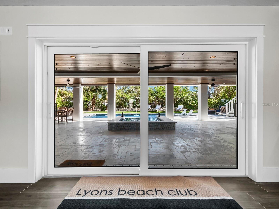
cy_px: 104
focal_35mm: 14
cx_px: 140
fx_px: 113
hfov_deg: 102.1
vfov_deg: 85.7
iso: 400
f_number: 11
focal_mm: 7
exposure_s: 1/10
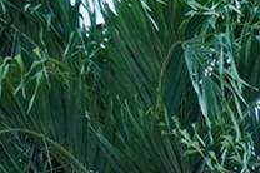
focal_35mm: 428
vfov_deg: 3.2
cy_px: 290
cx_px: 900
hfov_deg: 4.5
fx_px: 3085
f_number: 2.8
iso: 320
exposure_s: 1/161
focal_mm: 37
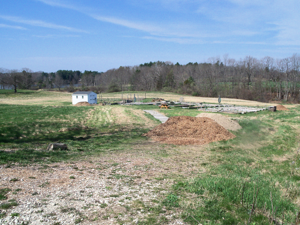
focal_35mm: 35
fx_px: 303
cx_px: 150
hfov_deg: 52.6
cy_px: 112
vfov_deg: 40.7
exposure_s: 1/500
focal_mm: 6.3
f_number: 5.5
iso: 80
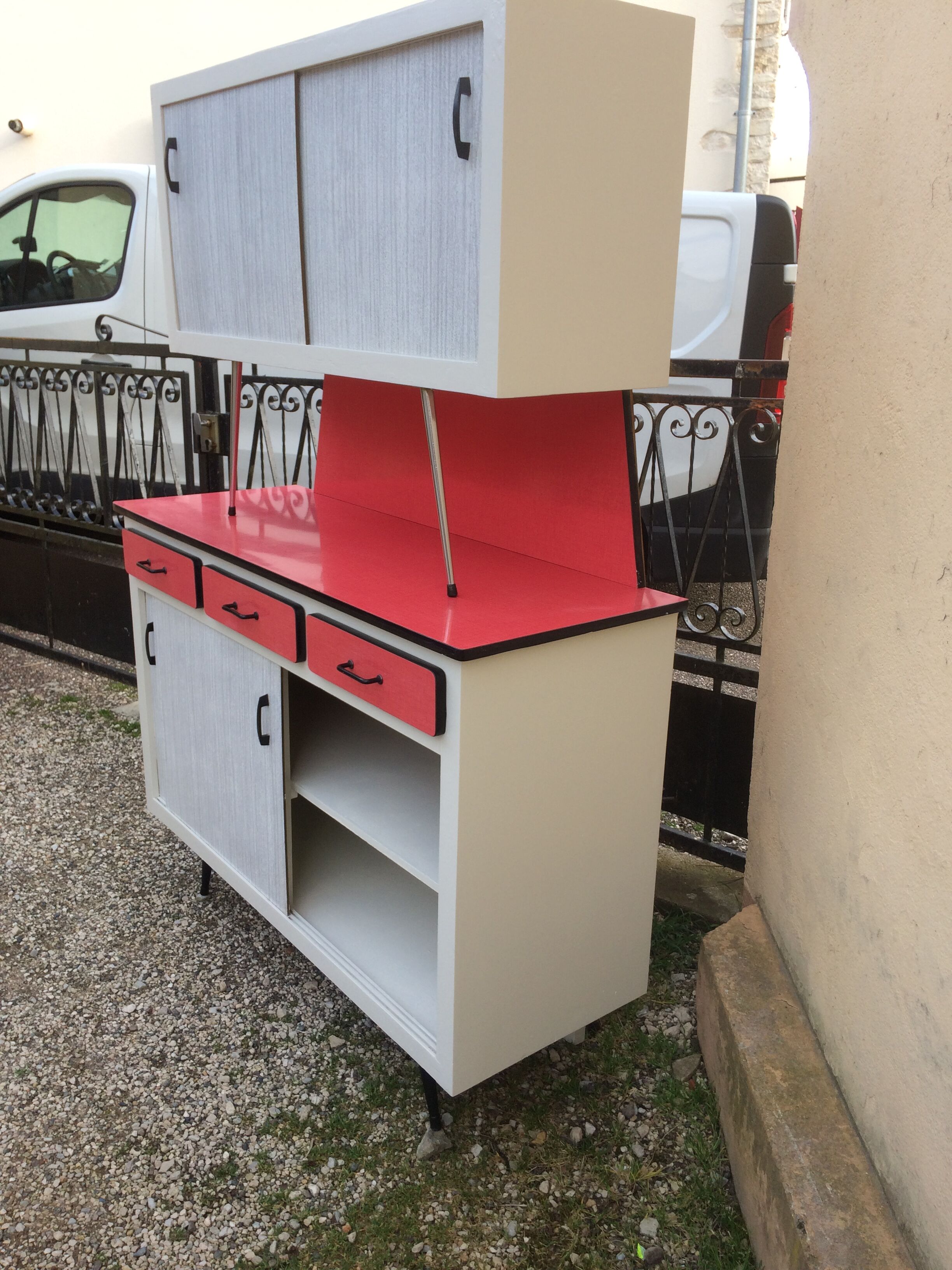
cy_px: 635
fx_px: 1063
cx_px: 476
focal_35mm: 29
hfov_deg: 48.2
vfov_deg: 61.7
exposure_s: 1/214
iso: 32
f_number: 2.2
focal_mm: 4.15
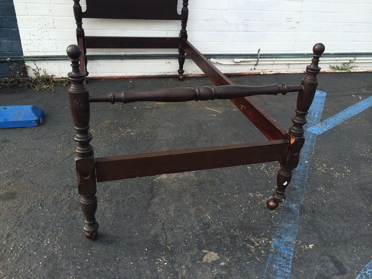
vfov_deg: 46.8
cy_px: 140
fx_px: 322
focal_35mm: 30
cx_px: 186
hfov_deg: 60.0
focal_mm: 4.12
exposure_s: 1/612
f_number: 2.2
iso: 32
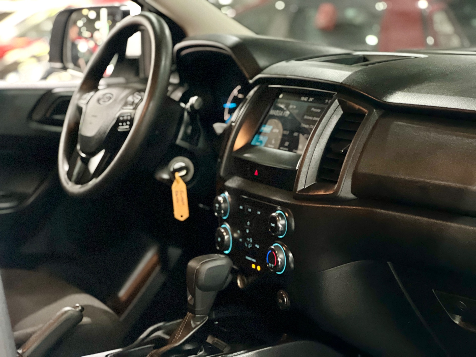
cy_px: 178
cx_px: 238
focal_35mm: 77
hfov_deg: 25.3
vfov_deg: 19.1
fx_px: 1059
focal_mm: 9
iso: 1600
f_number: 2.8
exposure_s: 1/15
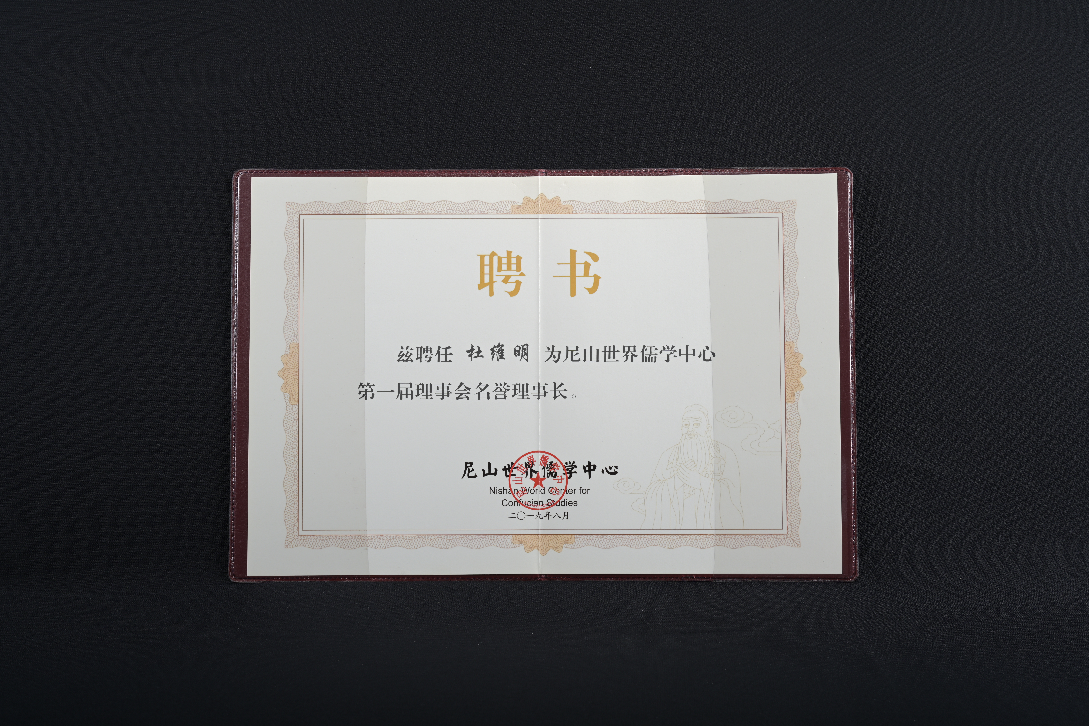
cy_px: 363
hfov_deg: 41.1
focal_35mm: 48
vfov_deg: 28.1
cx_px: 544
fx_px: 1452
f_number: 10
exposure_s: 1/200
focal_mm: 48
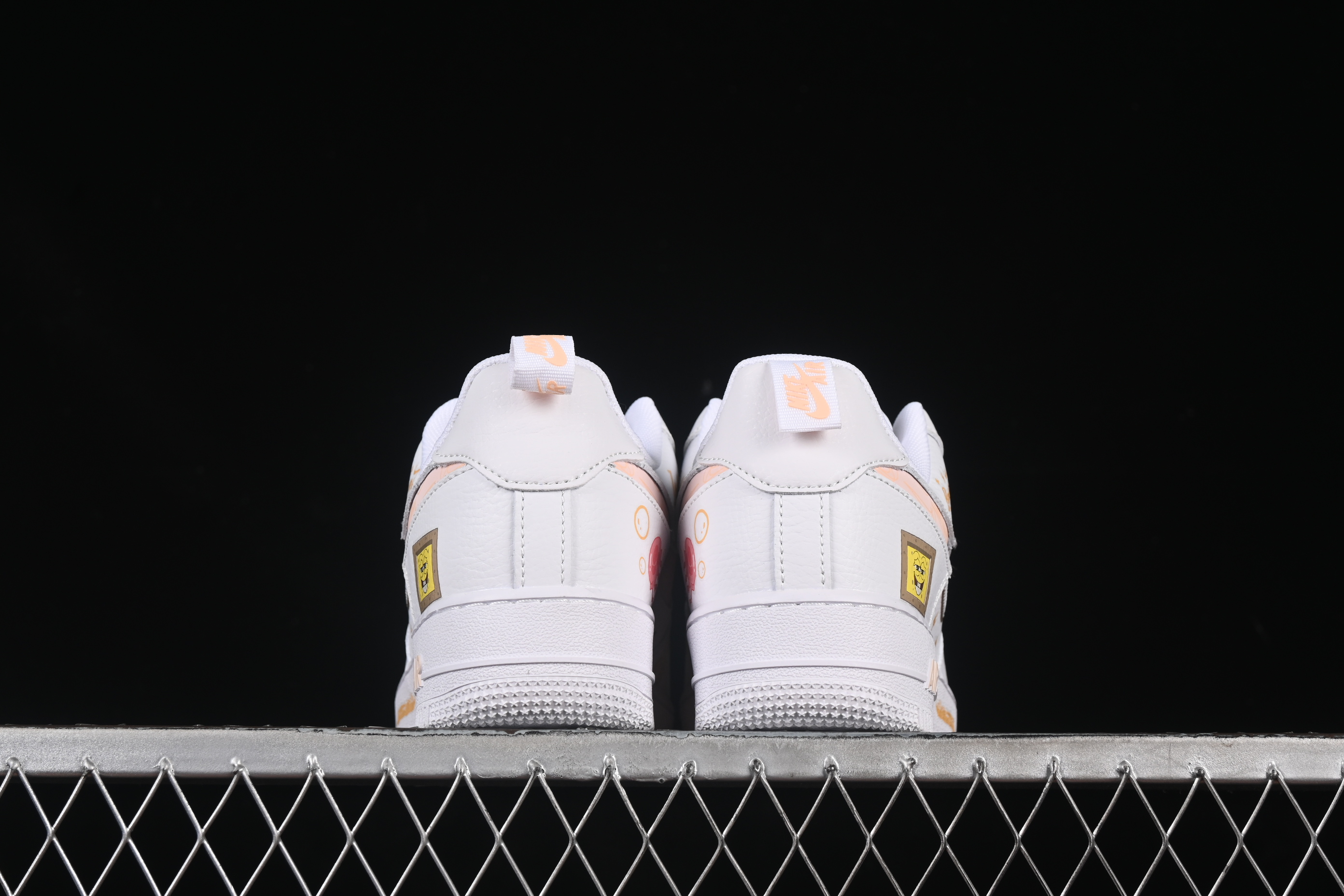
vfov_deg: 18.2
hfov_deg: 27.0
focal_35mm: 75
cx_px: 672
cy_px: 448
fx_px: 2800
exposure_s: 1/80
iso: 160
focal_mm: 50
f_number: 8
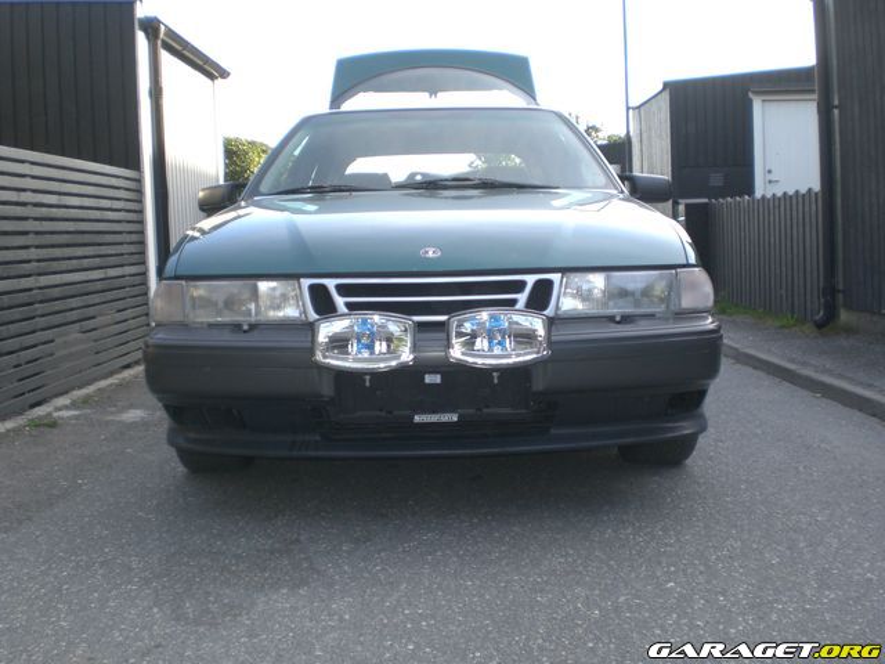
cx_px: 442
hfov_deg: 49.0
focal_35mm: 38
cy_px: 332
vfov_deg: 37.7
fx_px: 972
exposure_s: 1/200
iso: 100
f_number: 3.1
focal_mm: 6.3
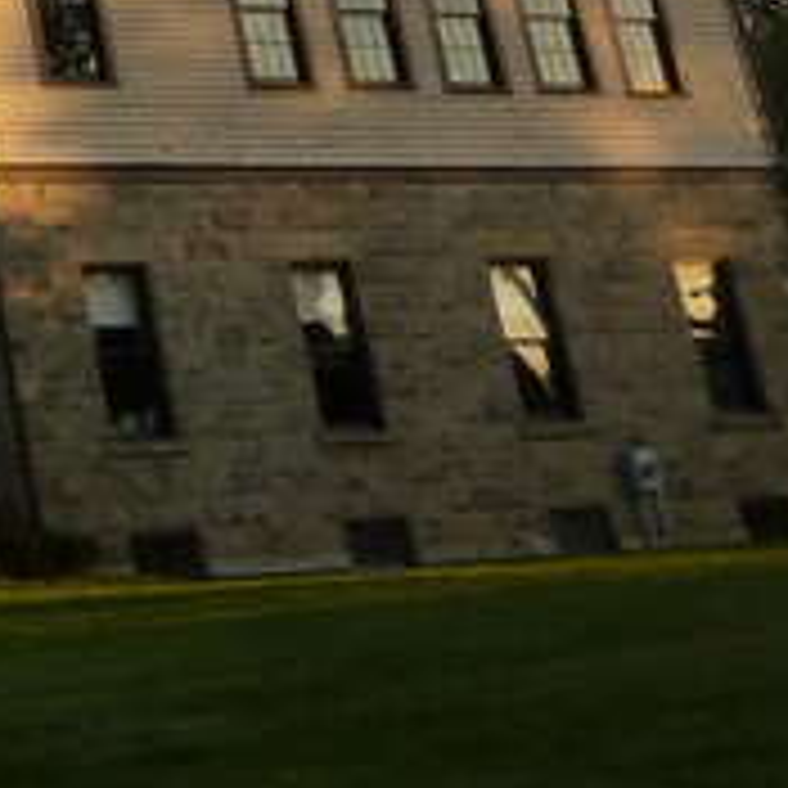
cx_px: -820
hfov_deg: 14.2
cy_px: -333
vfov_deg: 16.0
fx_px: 2601
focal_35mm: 101
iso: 160
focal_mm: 4.5
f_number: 3.1
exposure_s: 1/250
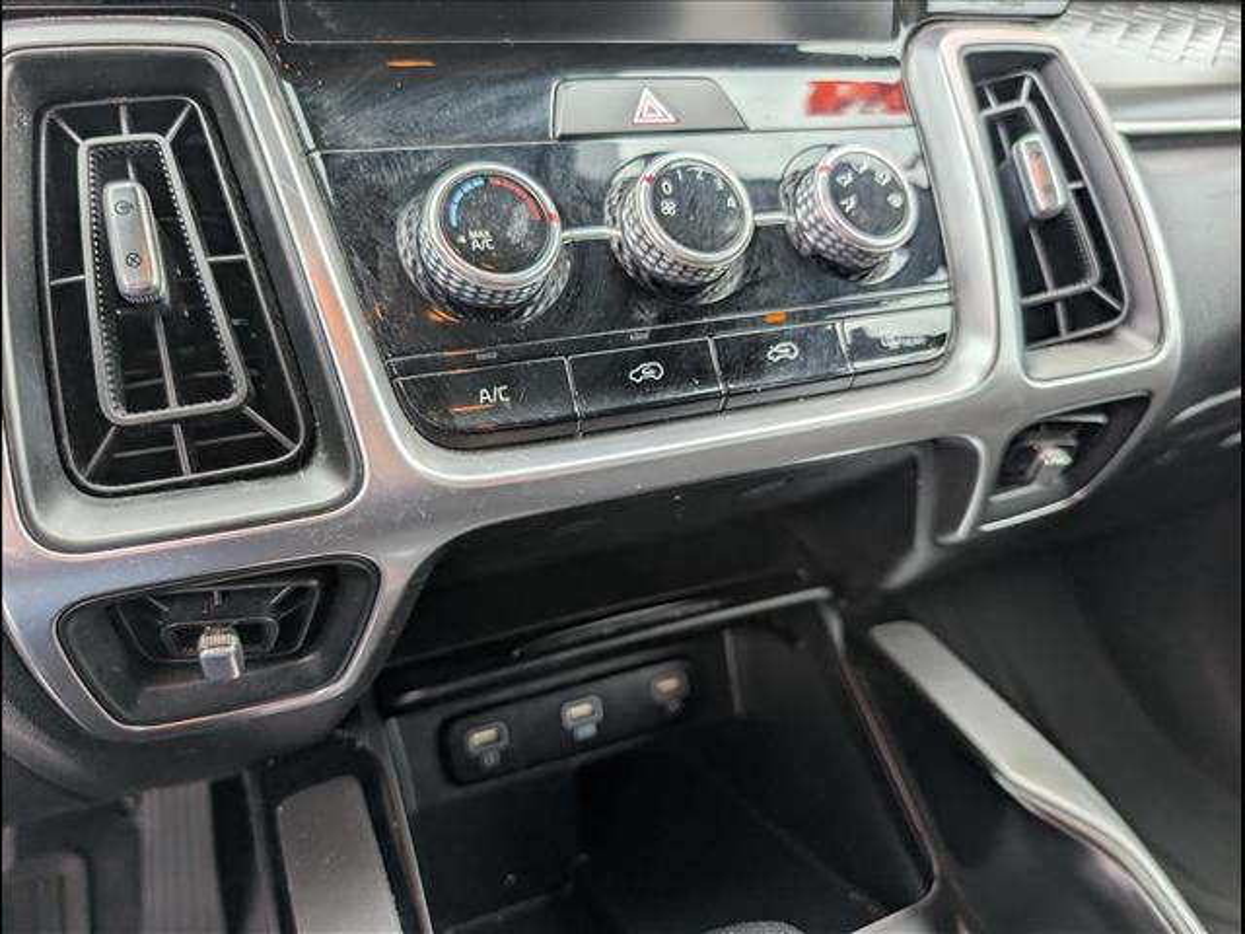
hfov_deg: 71.6
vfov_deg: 56.8
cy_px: 467
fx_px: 863
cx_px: 622
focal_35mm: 24
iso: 24
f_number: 1.68
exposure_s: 1/149
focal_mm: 6.9
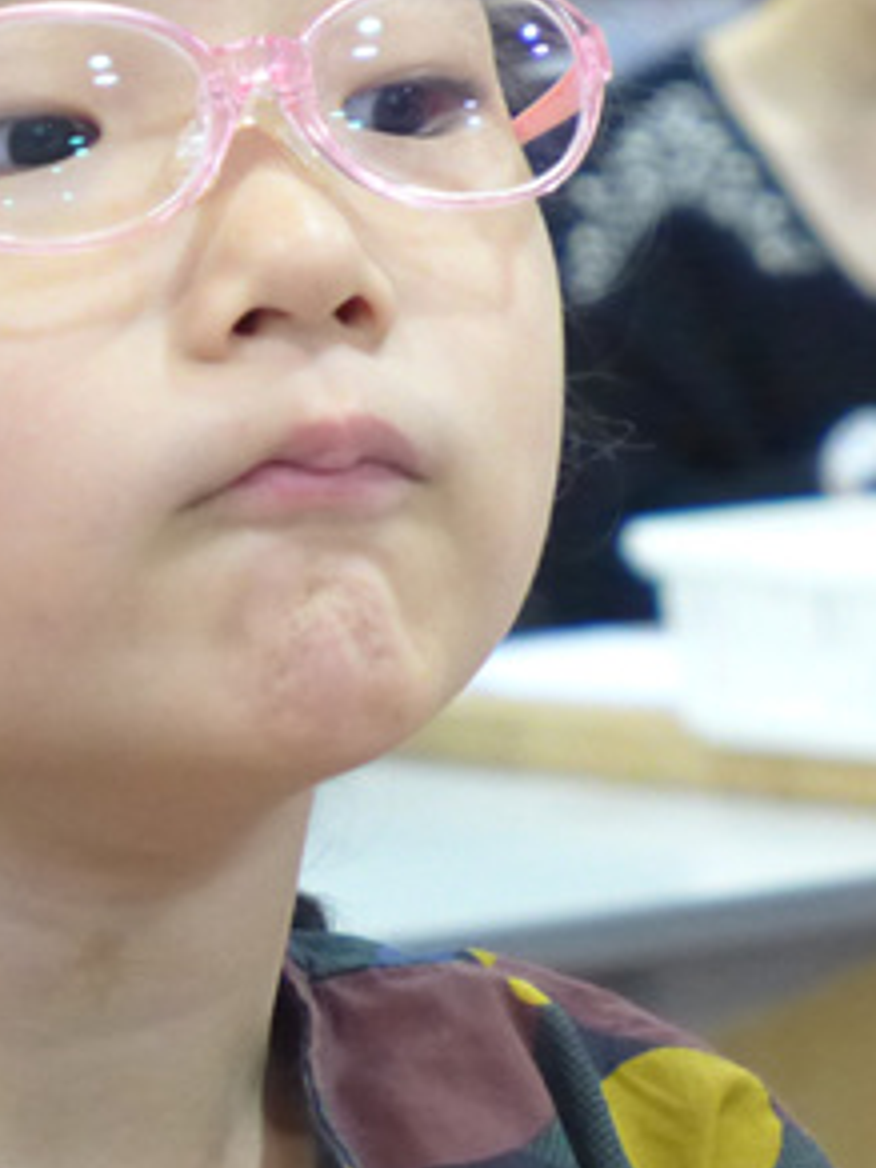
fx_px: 6647
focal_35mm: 197
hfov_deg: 7.5
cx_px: -16
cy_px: 280
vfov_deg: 10.0
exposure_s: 1/250
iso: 1600
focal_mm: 17.7
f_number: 2.3
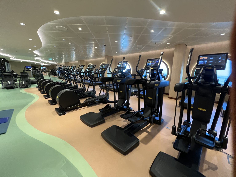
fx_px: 89
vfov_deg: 89.9
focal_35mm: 13
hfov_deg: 106.2
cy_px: 88
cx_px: 118
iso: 400
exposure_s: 1/60
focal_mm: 1.57
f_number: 1.8
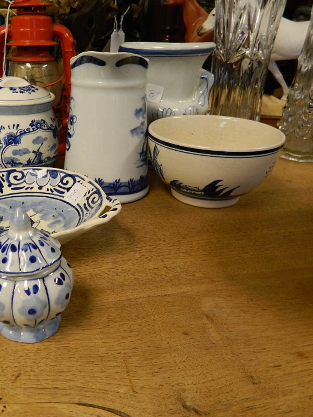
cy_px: 209
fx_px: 410
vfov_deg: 54.0
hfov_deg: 40.3
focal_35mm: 34
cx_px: 69
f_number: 3.1
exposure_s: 1/30
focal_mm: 4.5
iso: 180
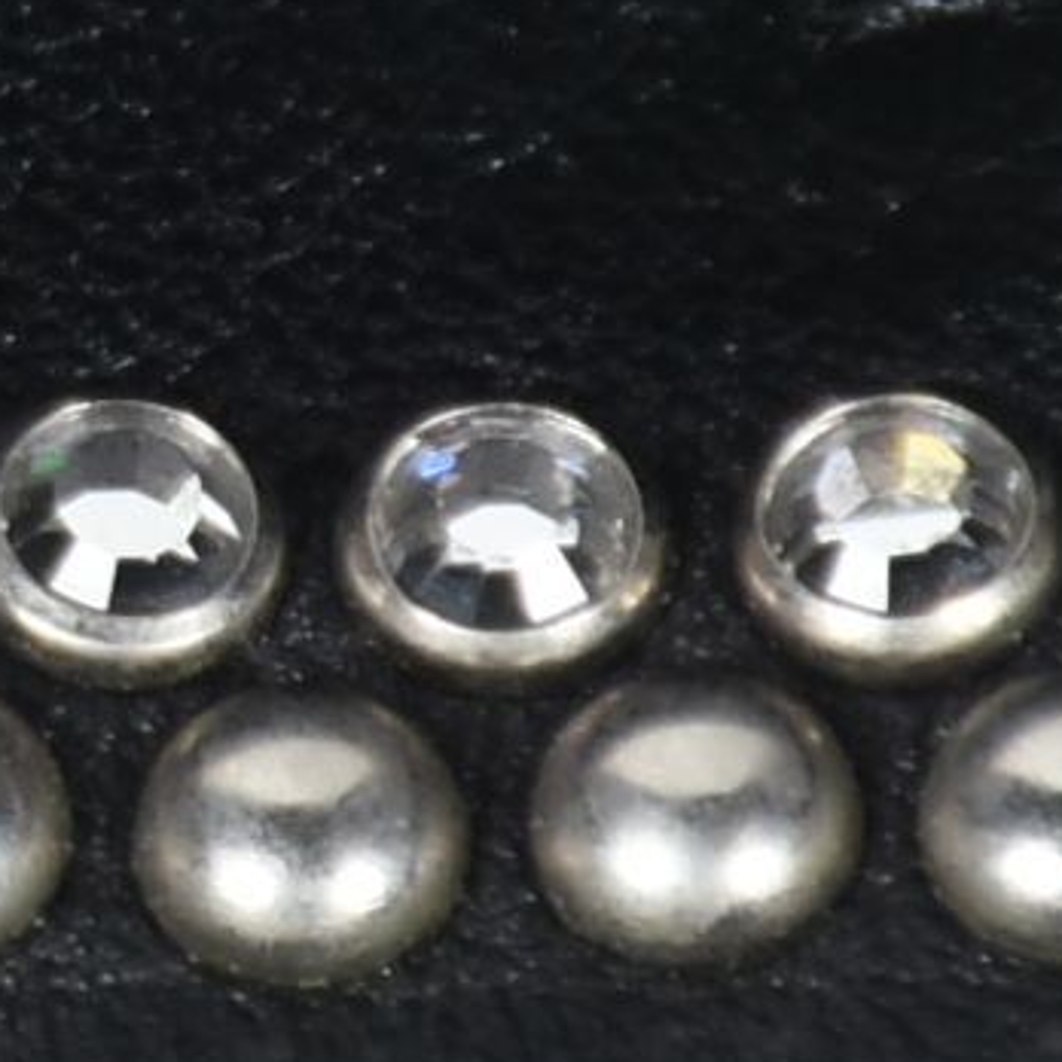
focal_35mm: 1537
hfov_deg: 1.1
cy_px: -433
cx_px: -2093
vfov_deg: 1.1
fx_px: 53349
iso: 320
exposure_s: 1/125
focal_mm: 140
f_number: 10
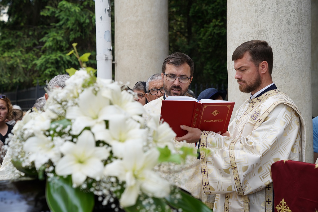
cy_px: 106
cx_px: 159
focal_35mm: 58
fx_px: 512
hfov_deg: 34.5
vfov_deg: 23.4
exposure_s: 1/640
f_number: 4
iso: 200
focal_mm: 58
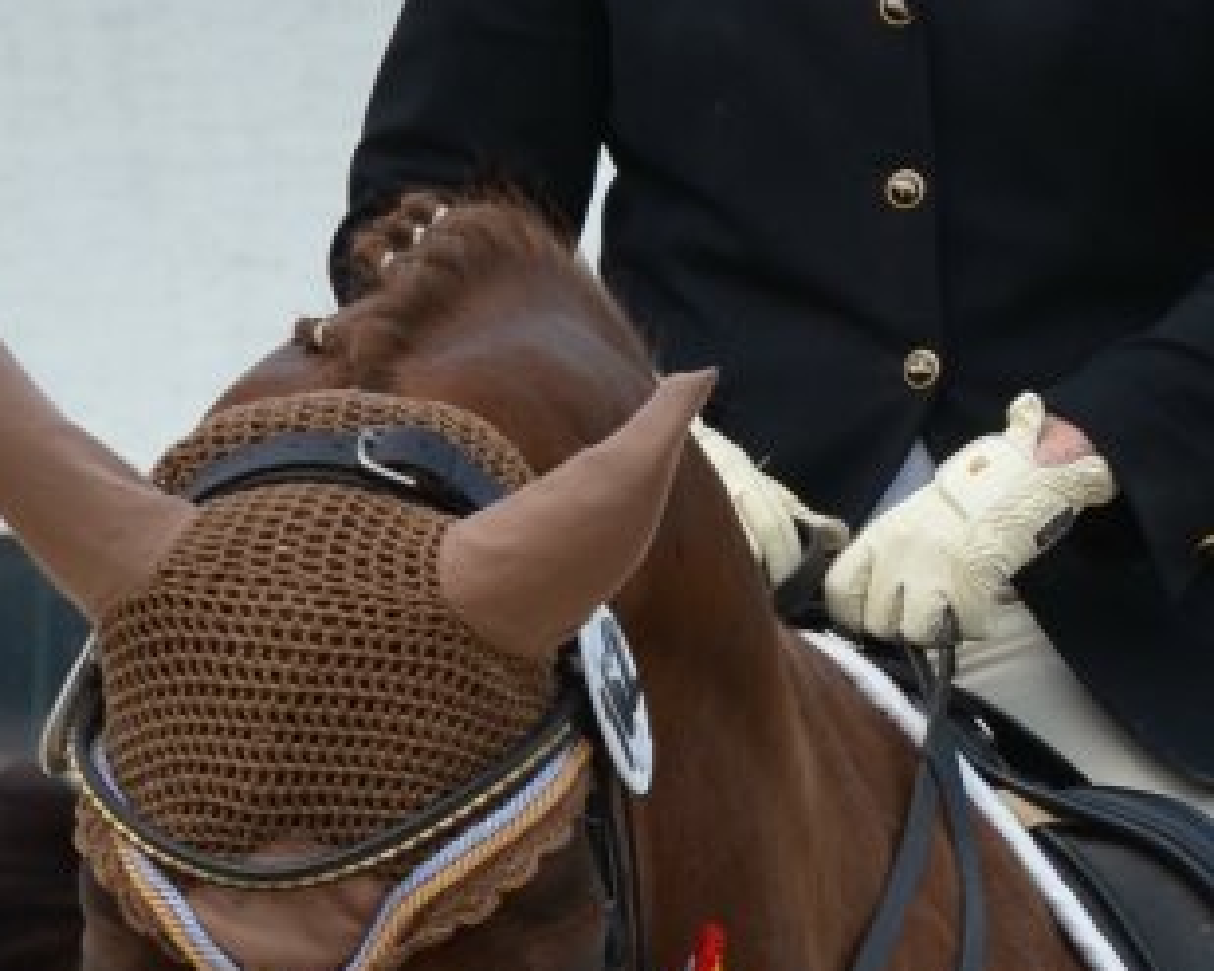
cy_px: 1168
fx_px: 17241
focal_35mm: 480
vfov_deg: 3.2
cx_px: 919
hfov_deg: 4.0
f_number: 5.6
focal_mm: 70
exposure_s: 1/1600
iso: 400
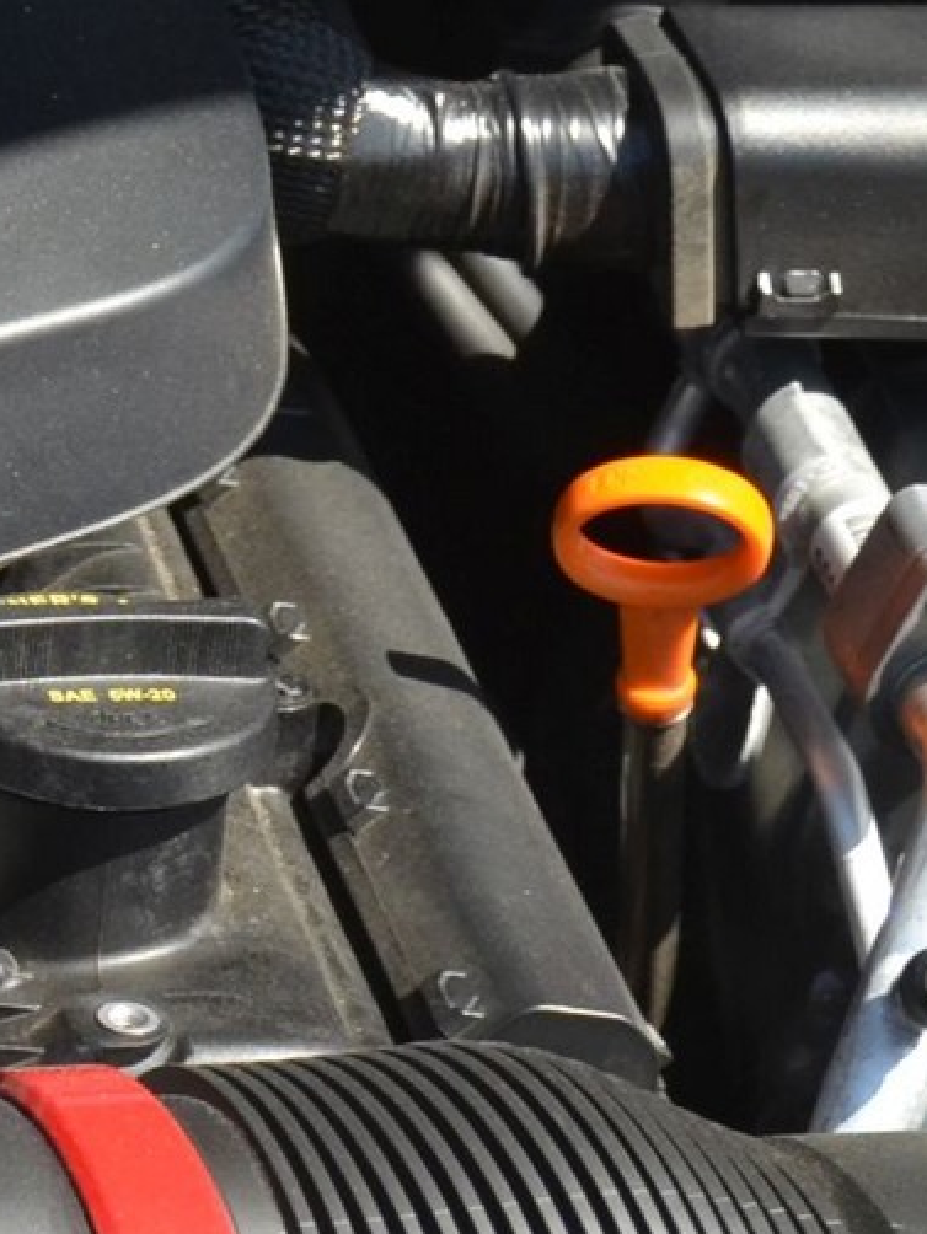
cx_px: -1197
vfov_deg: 10.2
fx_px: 6899
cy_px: 735
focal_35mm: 193
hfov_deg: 7.3
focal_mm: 27
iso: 400
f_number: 5
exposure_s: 1/1250
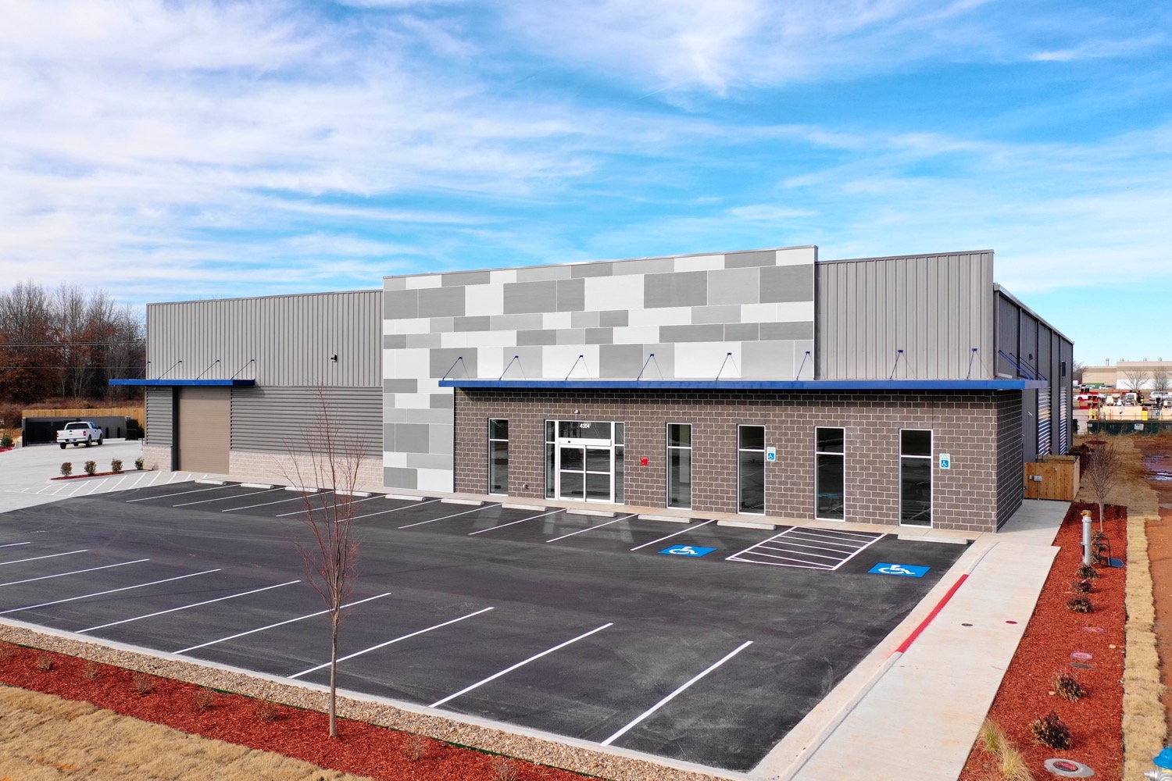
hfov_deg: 65.5
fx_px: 911
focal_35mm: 28
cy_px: 390
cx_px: 586
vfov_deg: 46.4
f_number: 3.2
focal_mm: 10.26
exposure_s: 1/30
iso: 100
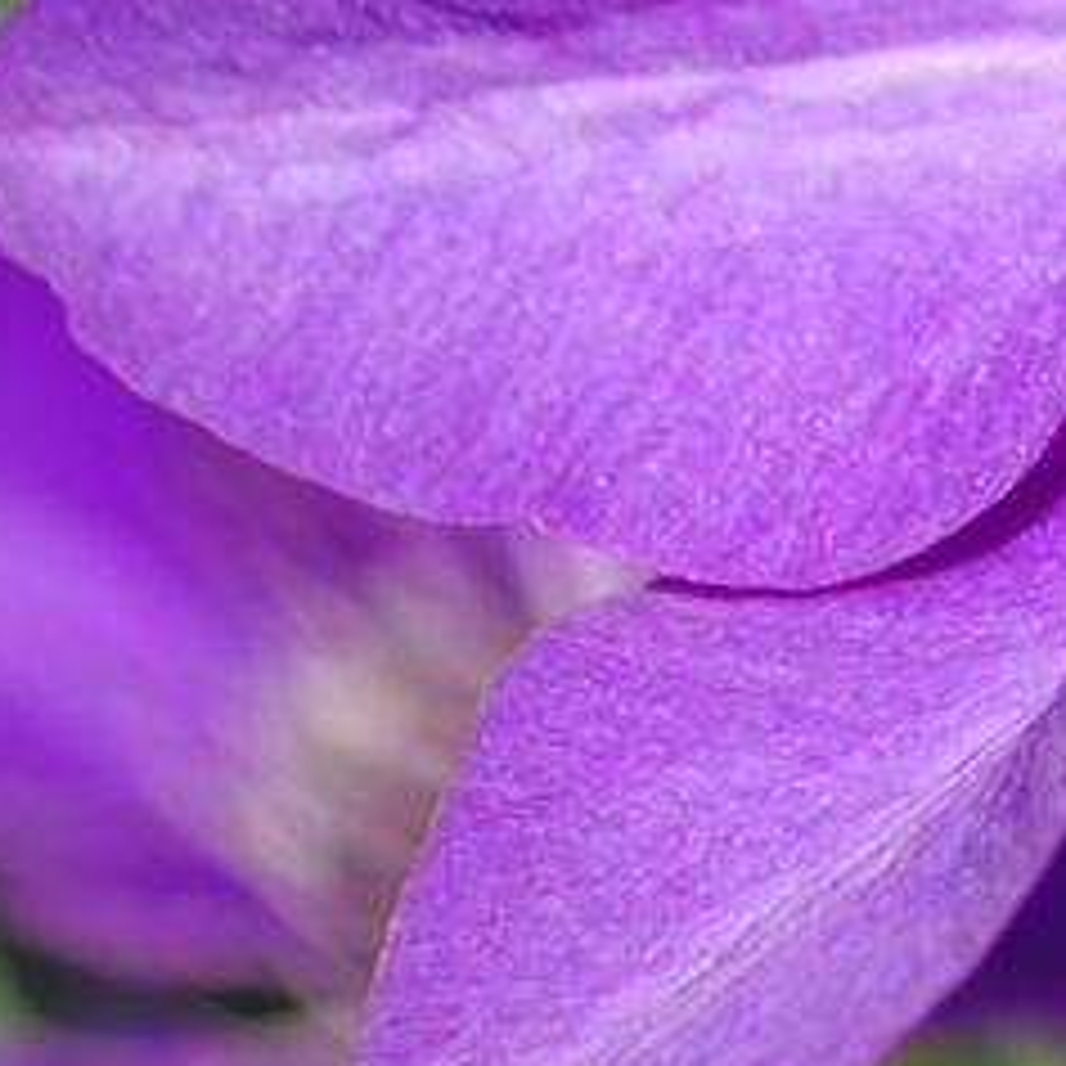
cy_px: -306
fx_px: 40241
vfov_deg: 1.5
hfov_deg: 1.5
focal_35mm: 1155
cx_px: 1988
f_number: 5.6
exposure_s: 1/250
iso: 100
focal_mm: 210
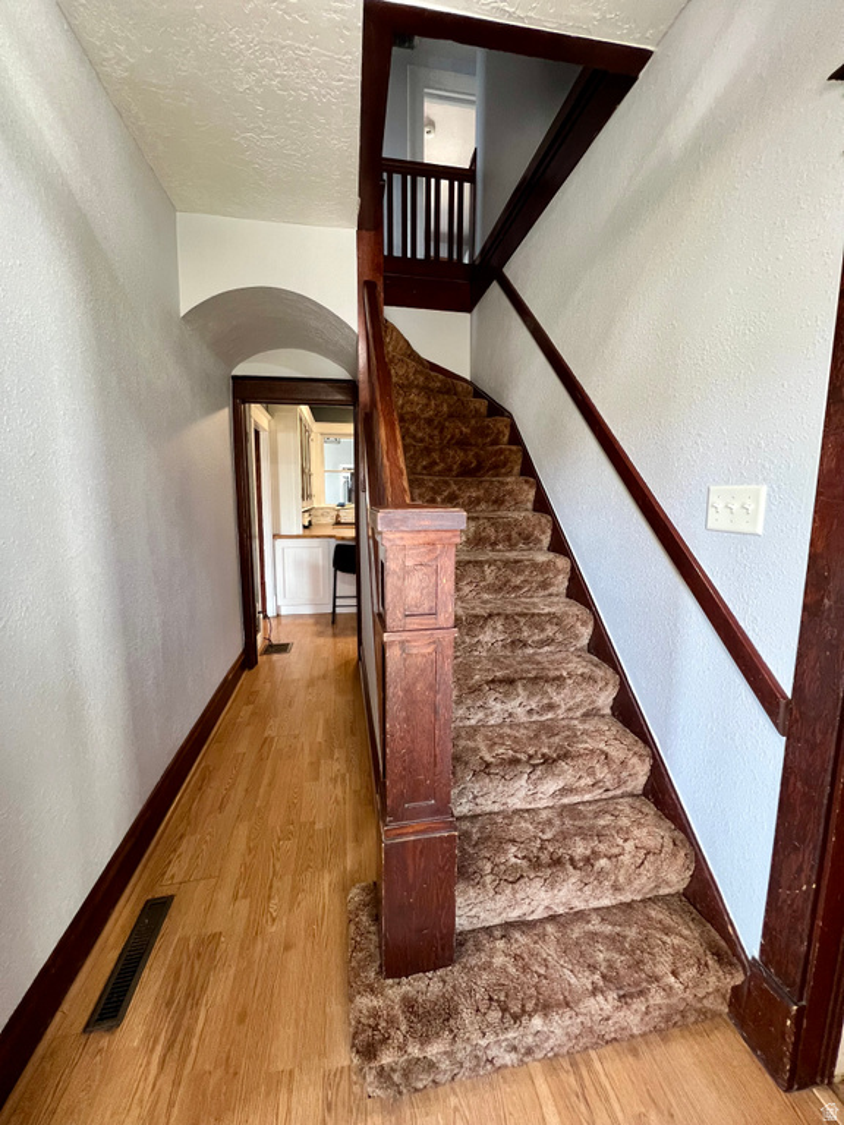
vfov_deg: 106.2
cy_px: 562
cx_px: 422
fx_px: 423
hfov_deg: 89.9
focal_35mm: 13
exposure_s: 1/60
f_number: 1.8
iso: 320
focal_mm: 1.57
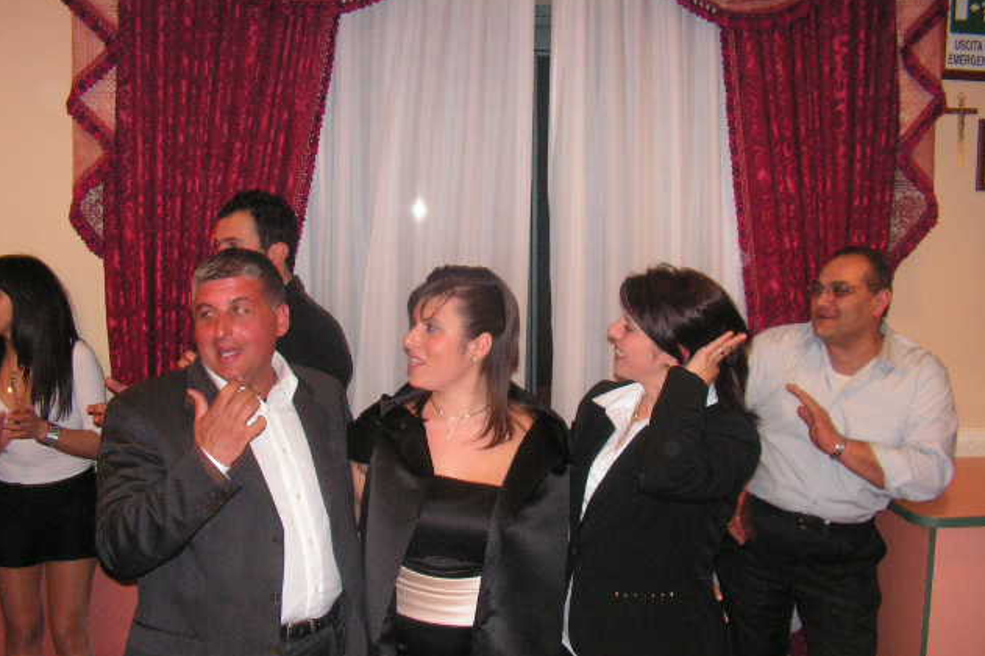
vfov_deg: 35.0
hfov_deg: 50.7
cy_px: 367
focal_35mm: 38
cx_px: 495
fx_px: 1039
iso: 200
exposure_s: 1/40
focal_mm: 6
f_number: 3.2
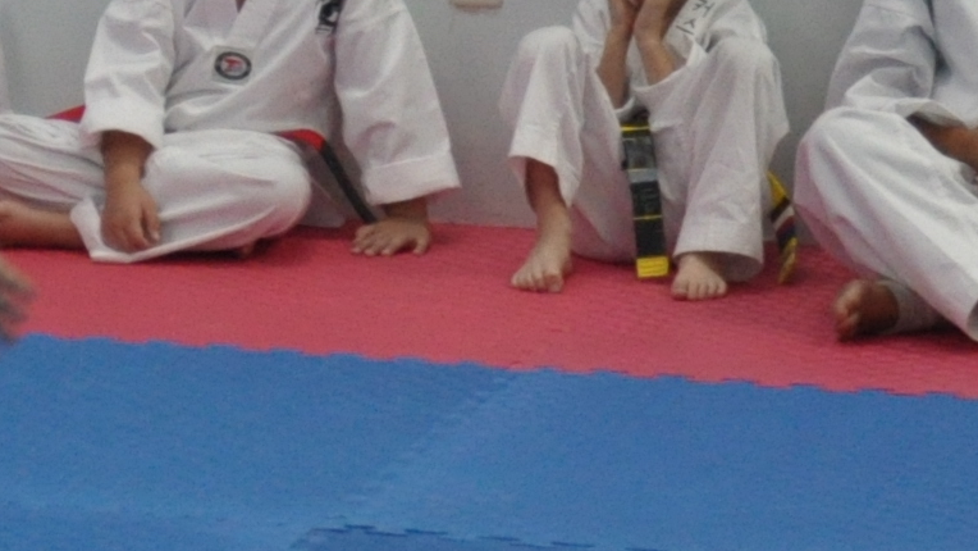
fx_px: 5939
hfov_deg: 9.1
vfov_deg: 5.3
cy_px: 358
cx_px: -632
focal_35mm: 229
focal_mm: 26
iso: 800
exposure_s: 1/160
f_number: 4
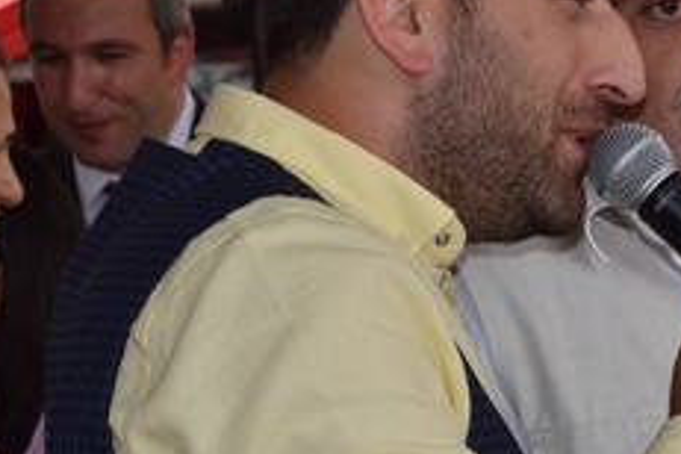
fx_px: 2629
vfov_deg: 9.9
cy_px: 293
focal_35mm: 139
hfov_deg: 14.6
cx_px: 572
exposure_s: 1/200
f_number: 7.1
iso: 100
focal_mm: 32
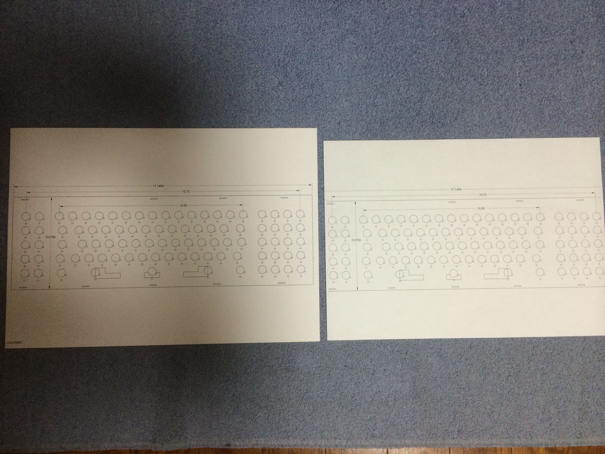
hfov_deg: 60.0
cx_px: 302
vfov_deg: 46.8
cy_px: 227
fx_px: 524
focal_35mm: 30
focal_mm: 4.12
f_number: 2.2
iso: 125
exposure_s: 1/30
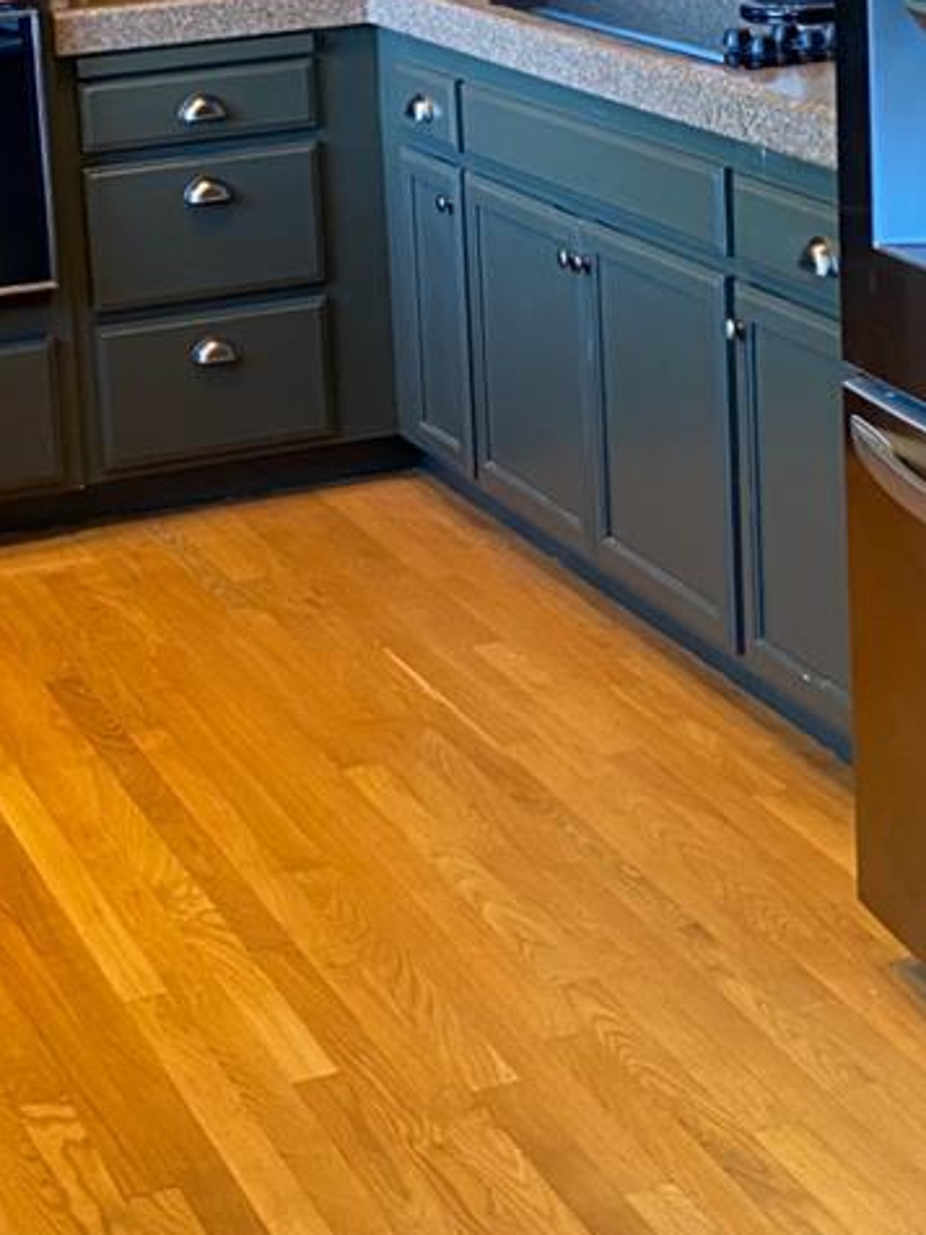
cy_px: 189
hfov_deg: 18.0
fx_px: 2925
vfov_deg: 23.4
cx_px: 481
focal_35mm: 82
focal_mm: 4.25
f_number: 1.8
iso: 250
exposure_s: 1/60
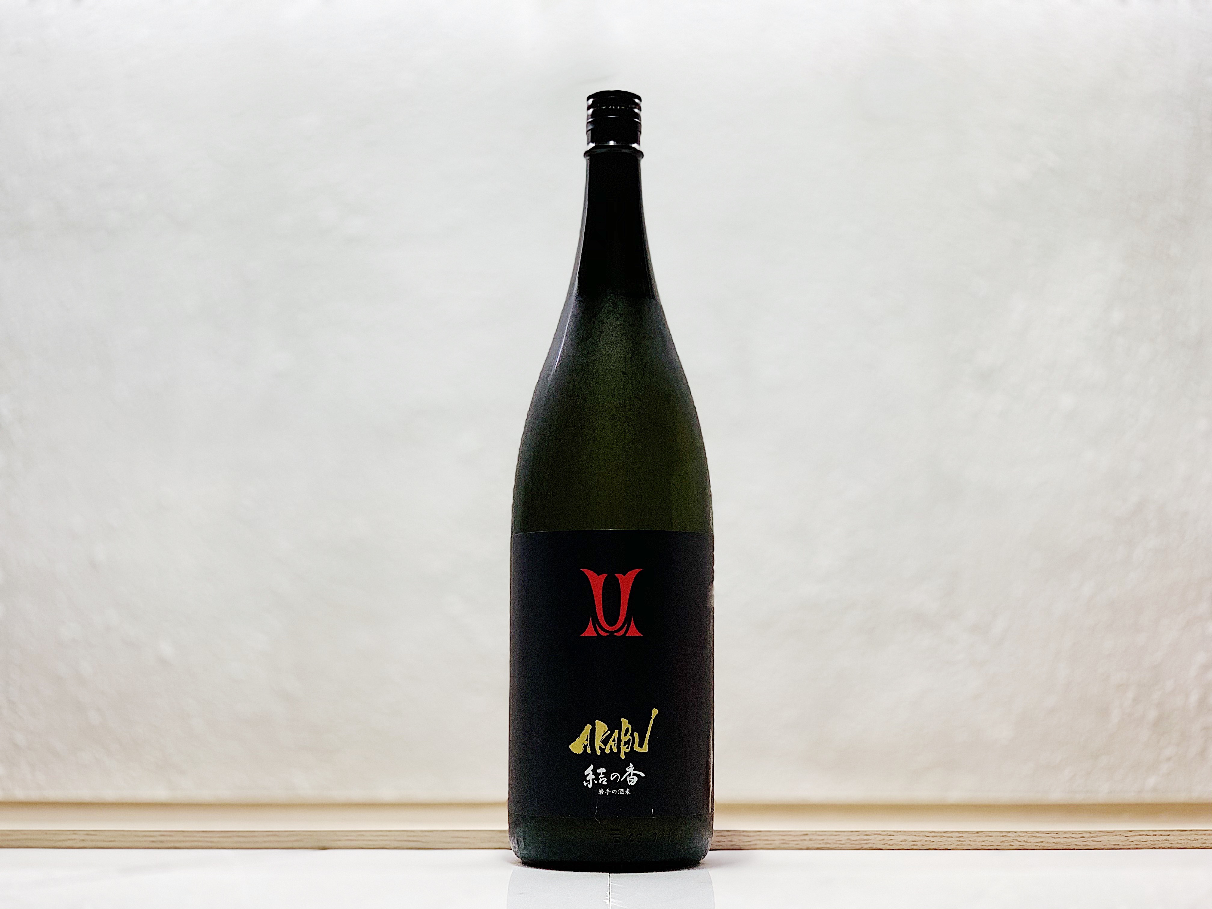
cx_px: 606
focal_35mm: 52
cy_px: 454
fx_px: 1821
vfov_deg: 28.0
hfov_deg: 36.8
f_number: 2.4
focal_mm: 6
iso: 125
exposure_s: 1/87
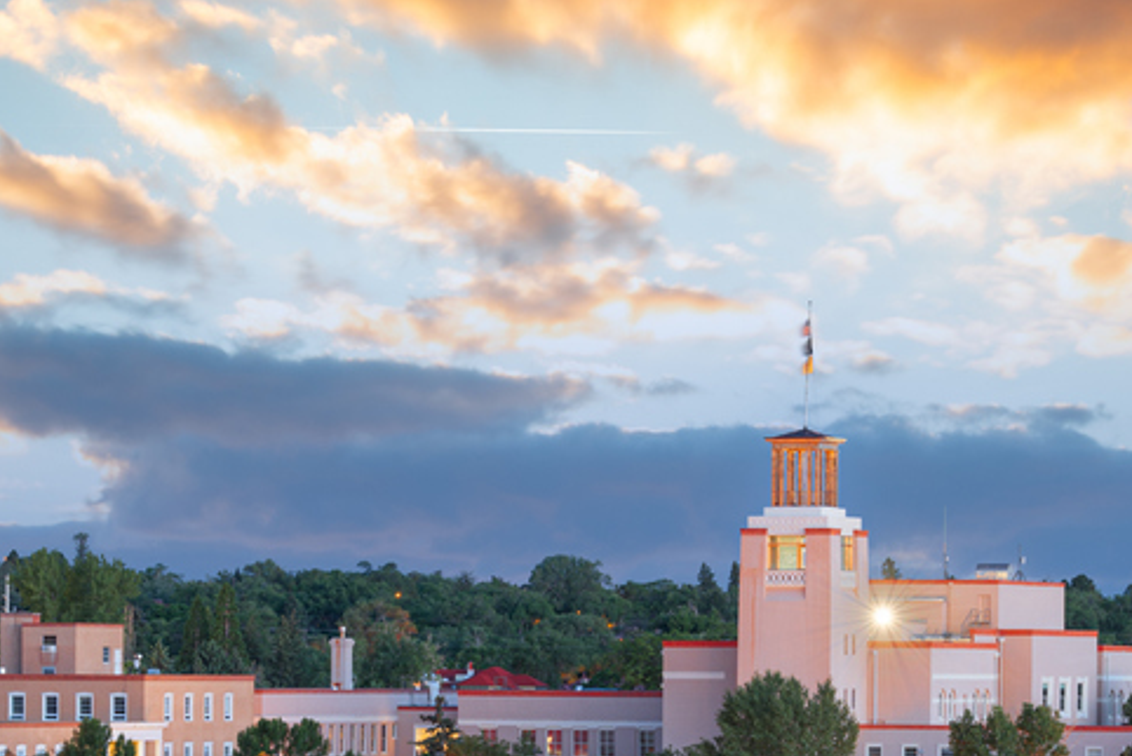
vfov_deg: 7.0
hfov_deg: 10.5
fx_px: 6135
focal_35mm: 195
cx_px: 587
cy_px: 829
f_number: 8
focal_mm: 75
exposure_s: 30
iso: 100
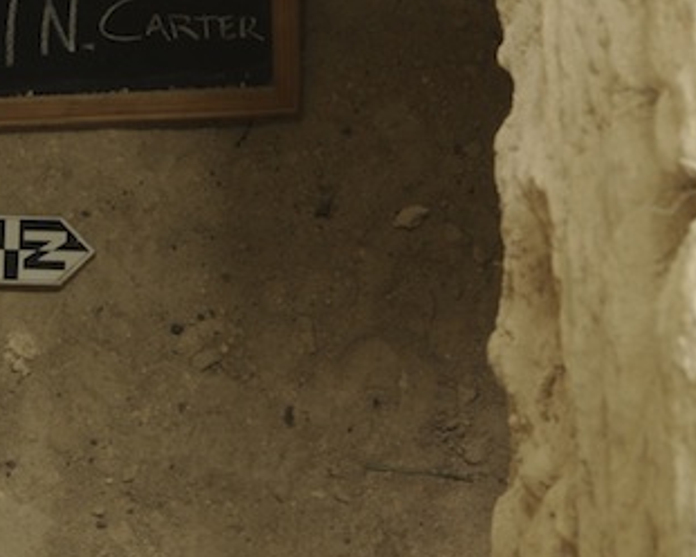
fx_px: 6921
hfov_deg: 5.8
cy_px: 363
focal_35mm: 336
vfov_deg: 4.6
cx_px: 177
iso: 200
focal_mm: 82
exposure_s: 1/1.3
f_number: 9
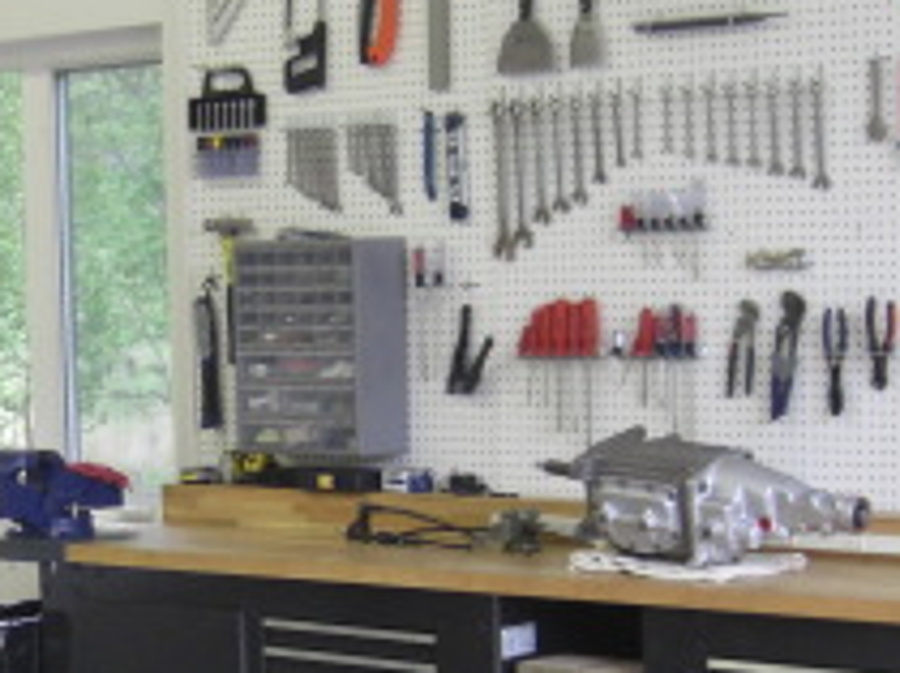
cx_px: 60
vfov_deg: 12.7
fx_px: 3013
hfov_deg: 16.7
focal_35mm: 116
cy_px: 596
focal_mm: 7.9
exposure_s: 1/125
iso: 200
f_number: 2.8
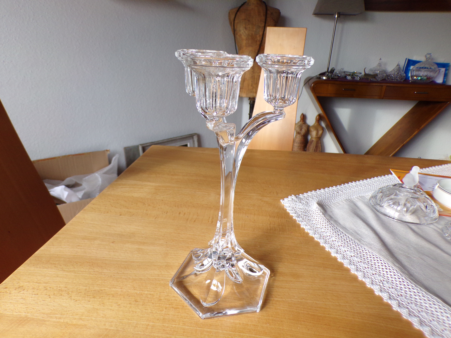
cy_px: 169
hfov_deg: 71.6
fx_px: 313
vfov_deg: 56.8
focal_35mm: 24
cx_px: 226
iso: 125
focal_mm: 4.3
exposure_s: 1/34
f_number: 3
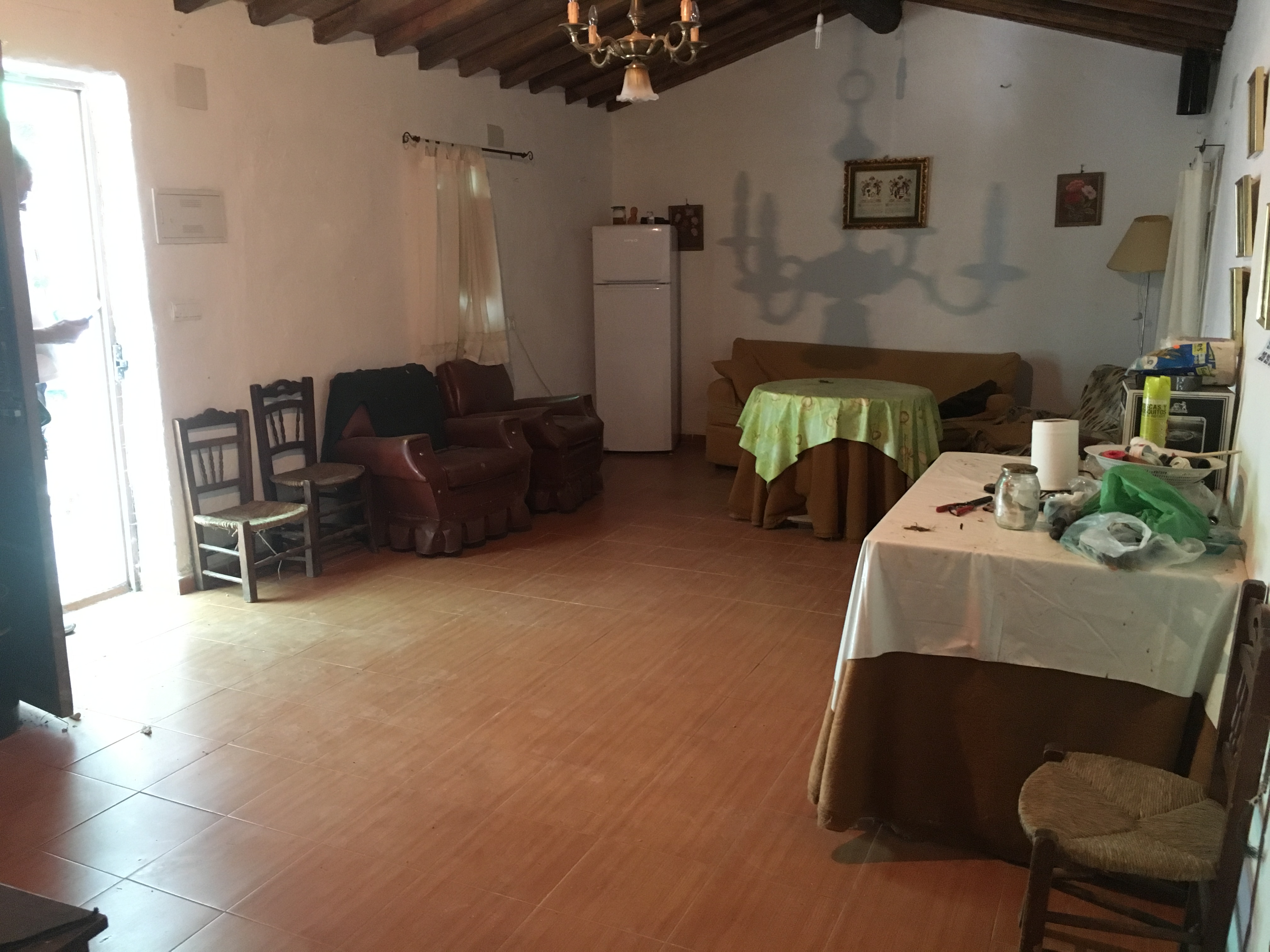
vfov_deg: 48.2
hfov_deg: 61.7
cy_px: 476
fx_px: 1064
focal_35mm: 29
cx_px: 635
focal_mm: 4.15
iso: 200
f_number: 2.2
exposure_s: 1/25
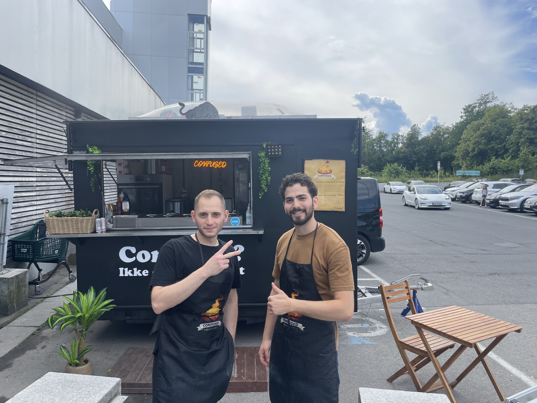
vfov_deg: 53.1
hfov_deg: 67.3
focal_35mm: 26
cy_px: 202
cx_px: 268
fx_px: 403
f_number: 1.6
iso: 32
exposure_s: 1/1770
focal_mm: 4.2
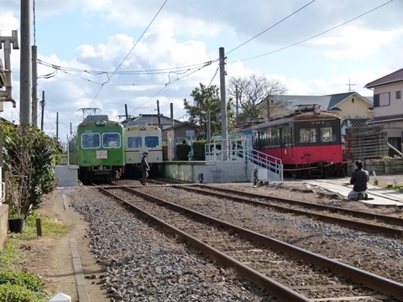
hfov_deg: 26.7
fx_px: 850
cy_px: 151
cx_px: 202
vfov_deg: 20.2
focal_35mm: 73
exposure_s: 1/800
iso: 160
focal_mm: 13.2
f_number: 4.5
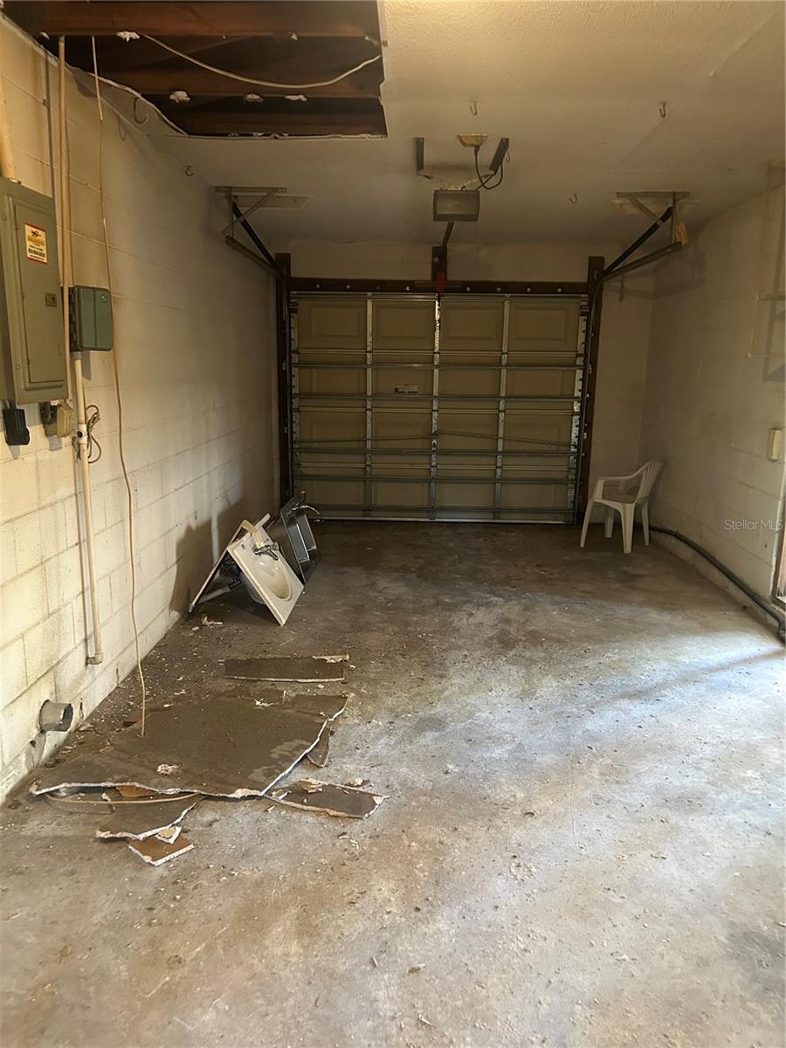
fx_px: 787
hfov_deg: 53.1
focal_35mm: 26
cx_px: 393
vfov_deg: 67.3
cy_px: 524
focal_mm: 5.7
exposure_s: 1/40
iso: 640
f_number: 1.5
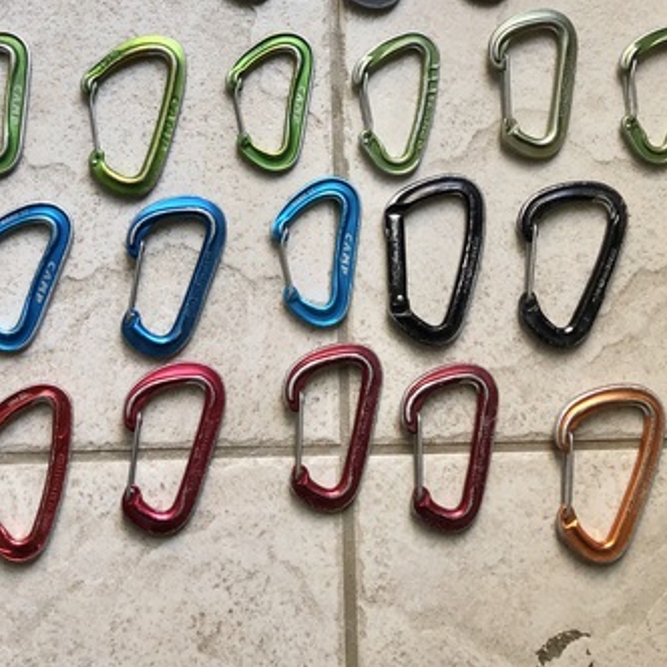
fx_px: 1221
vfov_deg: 29.3
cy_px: 60
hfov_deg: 30.5
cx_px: 302
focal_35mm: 56
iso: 64
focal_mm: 3.99
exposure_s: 1/120
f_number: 1.8
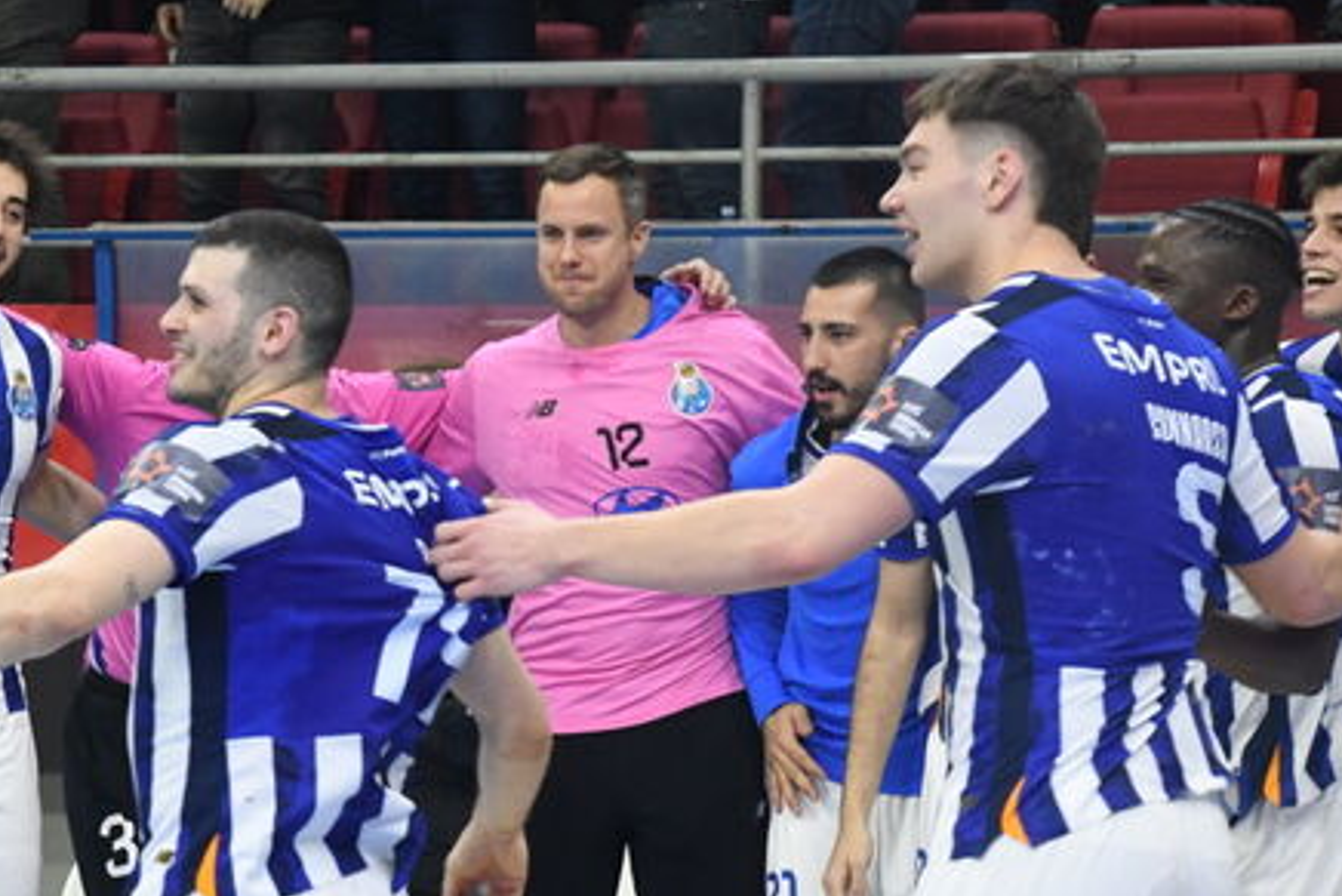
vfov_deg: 6.8
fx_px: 7569
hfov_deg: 10.1
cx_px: 277
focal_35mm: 203
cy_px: 684
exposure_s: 1/250
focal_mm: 82
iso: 3200
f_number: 8
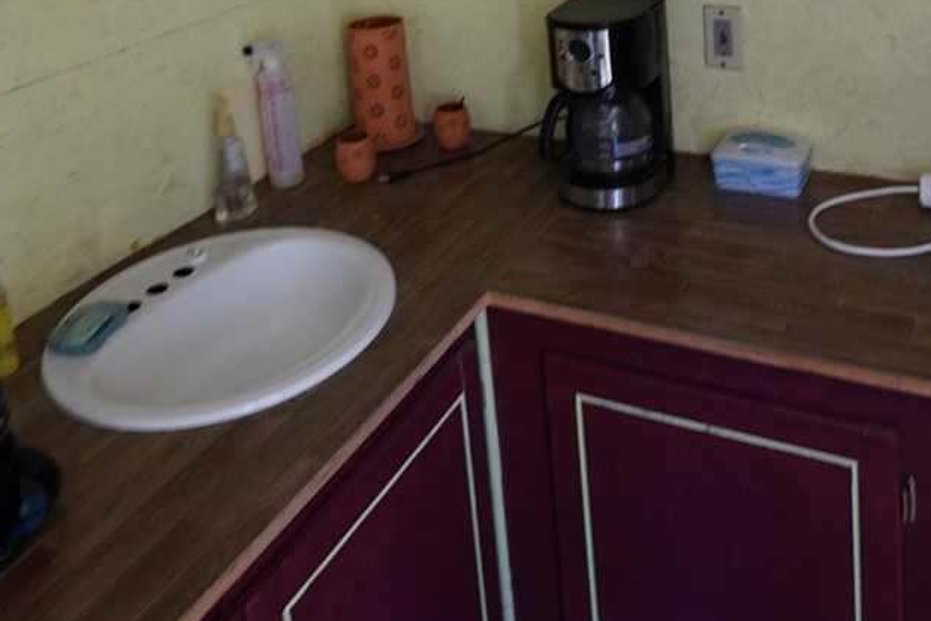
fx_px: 931
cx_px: 534
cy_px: -96
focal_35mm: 36
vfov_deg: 31.7
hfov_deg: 52.9
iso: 1600
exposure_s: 1/30
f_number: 4
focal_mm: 14
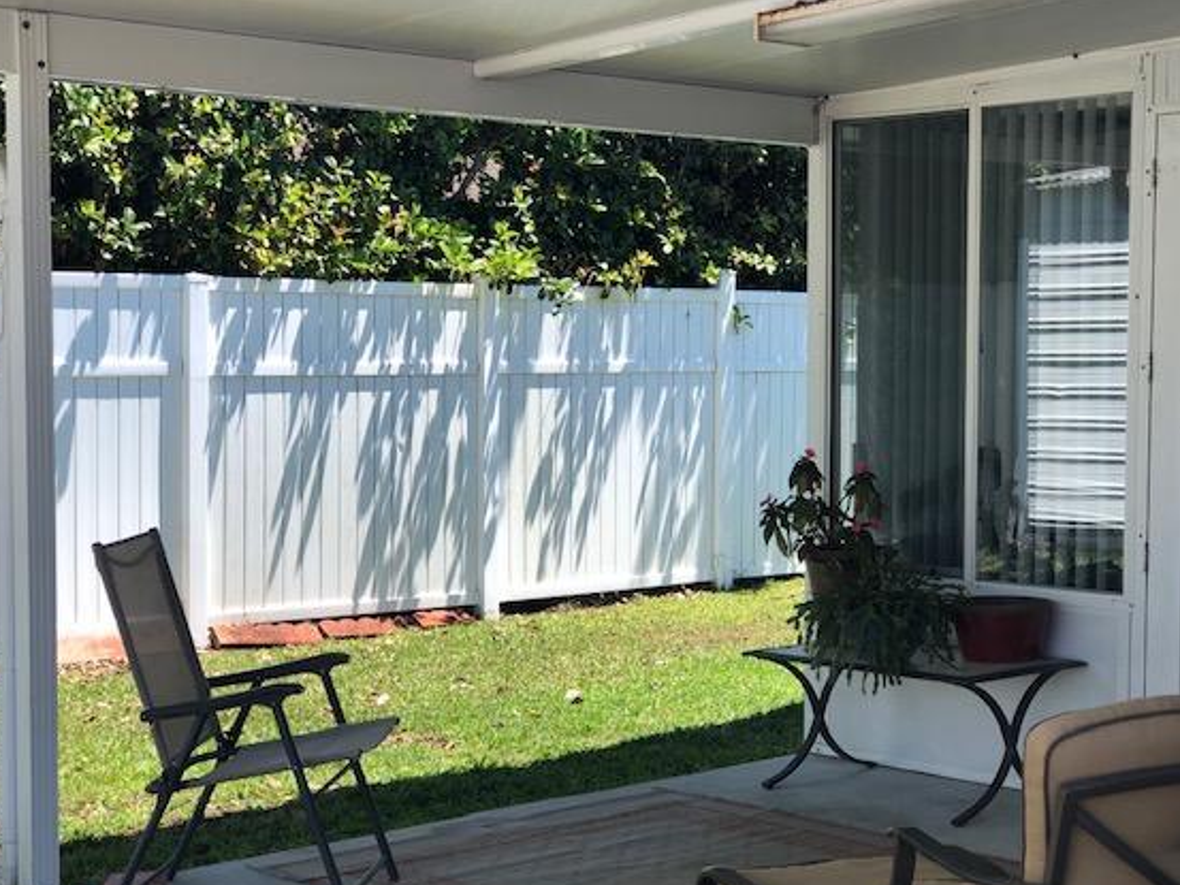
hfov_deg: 29.4
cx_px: 651
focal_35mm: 66
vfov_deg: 22.3
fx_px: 2250
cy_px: 469
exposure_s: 1/242
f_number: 2.8
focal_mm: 6.6
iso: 20
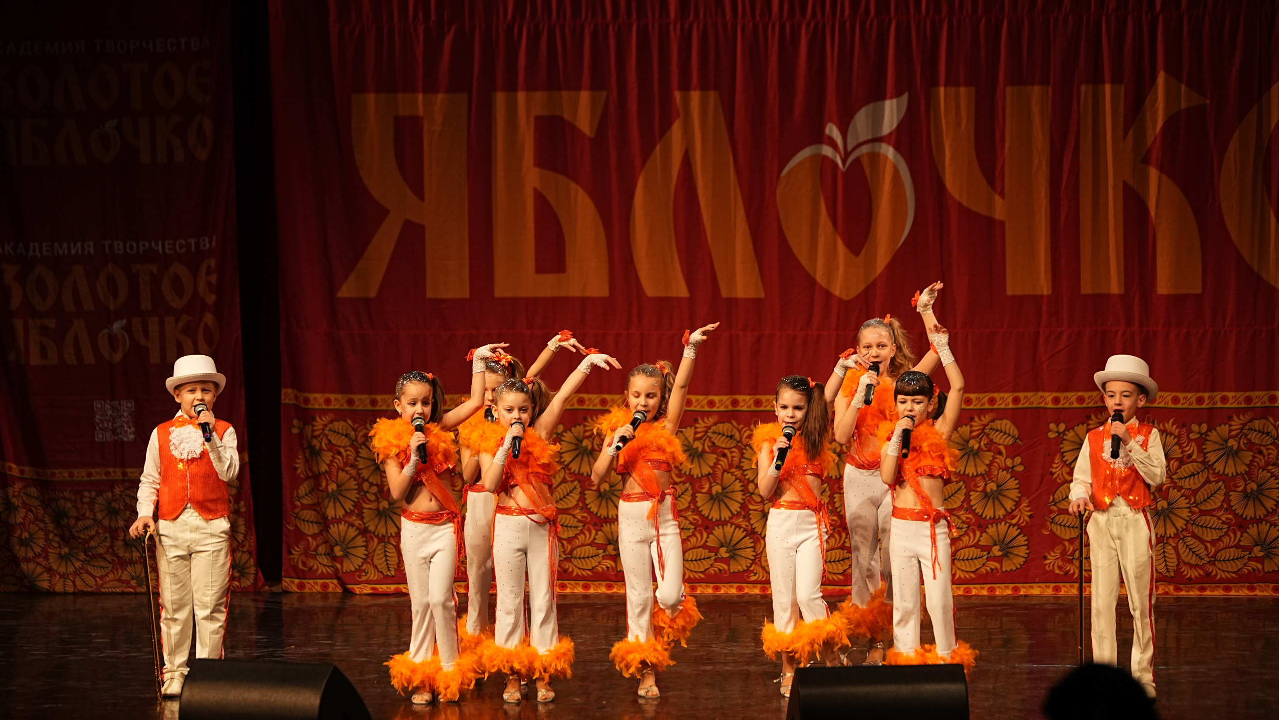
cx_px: 640
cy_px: 325
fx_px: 4273
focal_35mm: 126
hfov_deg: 17.0
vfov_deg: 9.6
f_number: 2.8
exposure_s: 1/500
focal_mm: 120
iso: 1600
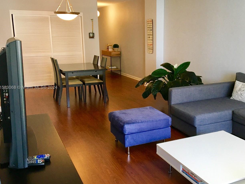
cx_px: 154
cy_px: 88
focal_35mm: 38
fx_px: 269
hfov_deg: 48.5
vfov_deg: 37.7
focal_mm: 4.15
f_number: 2.2
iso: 80
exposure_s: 1/30
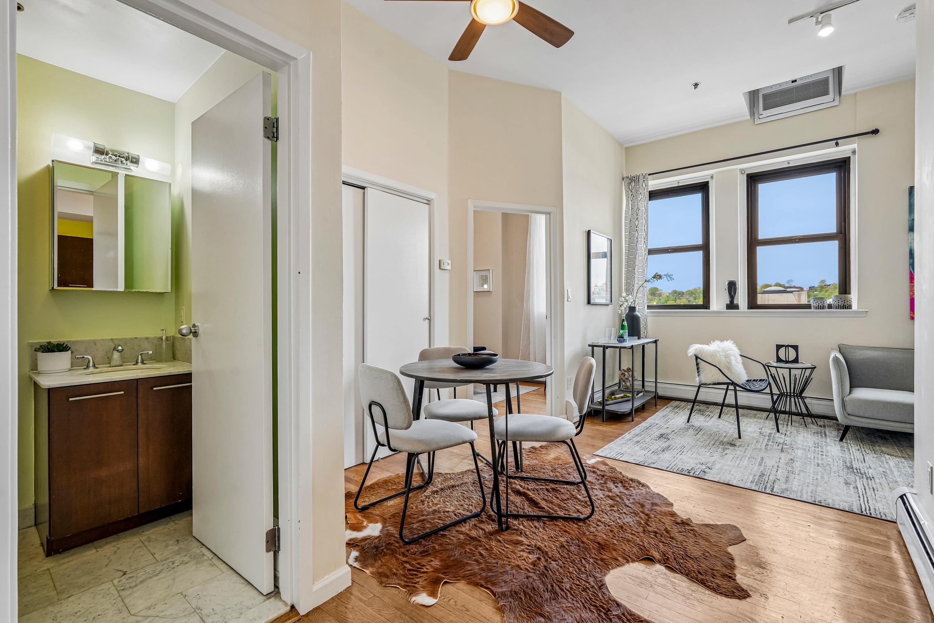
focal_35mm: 16
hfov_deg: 96.7
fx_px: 415
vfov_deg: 73.7
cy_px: 312
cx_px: 467
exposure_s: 1/30
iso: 400
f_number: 8
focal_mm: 16
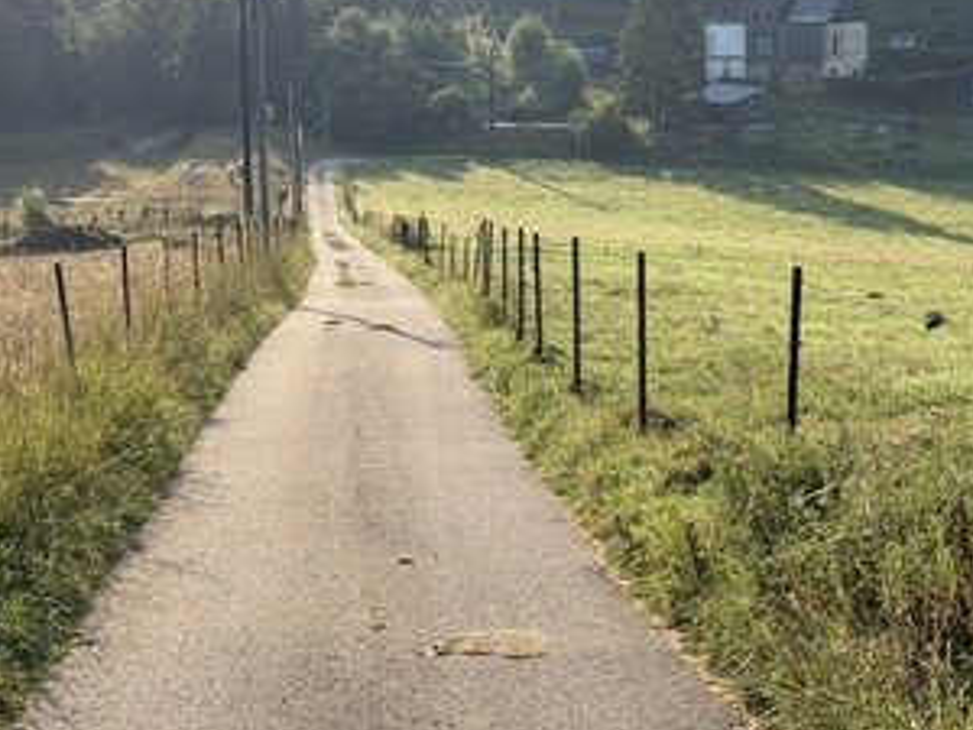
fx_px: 2249
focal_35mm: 80
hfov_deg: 24.4
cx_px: 522
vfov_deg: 18.4
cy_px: 300
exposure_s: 1/2577
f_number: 1.78
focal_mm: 6.76
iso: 64
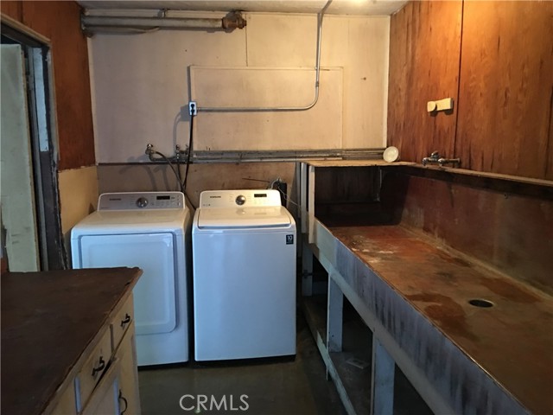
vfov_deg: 48.2
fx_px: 463
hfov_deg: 61.7
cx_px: 276
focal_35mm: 29
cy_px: 208
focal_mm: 4.15
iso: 80
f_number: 2.2
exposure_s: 1/4
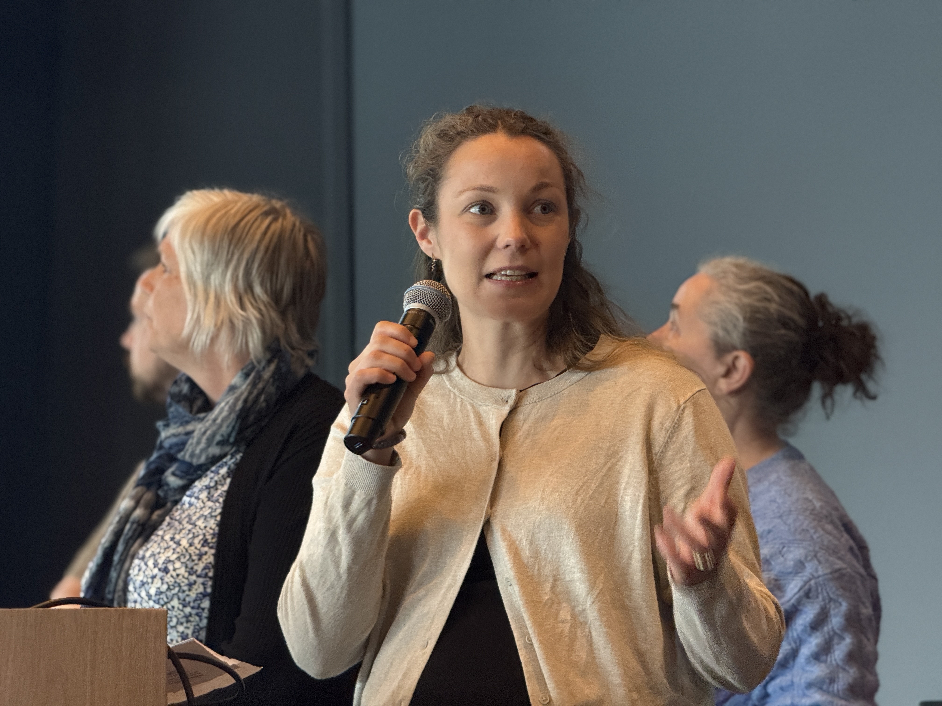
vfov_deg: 12.3
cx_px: 471
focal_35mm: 120
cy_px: 353
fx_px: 3266
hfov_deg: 16.4
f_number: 2.8
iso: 800
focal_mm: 15.66
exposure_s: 1/41
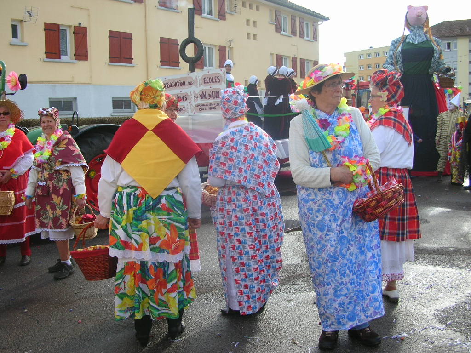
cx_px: 236
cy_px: 176
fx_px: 476
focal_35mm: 35
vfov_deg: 40.7
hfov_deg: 52.6
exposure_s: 1/376
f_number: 2.8
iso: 50
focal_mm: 5.8
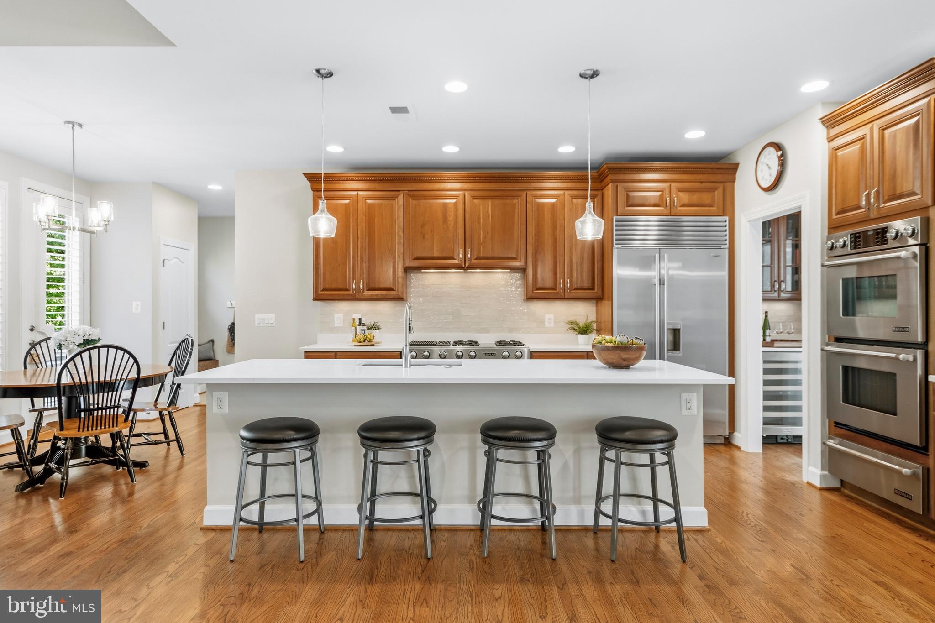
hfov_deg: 84.0
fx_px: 519
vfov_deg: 61.9
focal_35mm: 20
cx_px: 468
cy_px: 312
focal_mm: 20
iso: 640
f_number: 4
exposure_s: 1/250
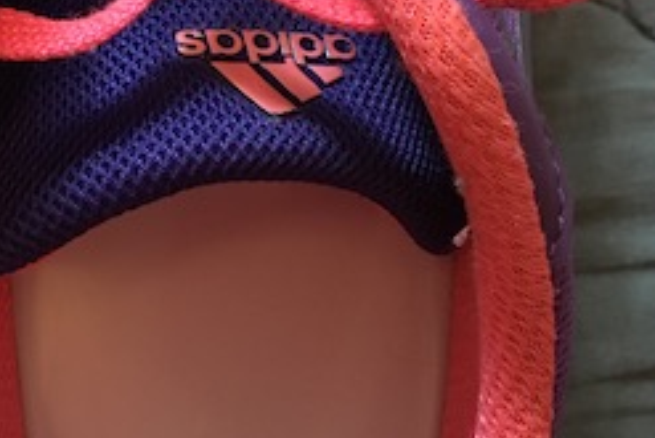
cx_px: 164
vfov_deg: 20.9
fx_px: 1183
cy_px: 174
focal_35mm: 65
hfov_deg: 30.4
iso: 250
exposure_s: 1/15
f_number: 2.2
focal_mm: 4.15
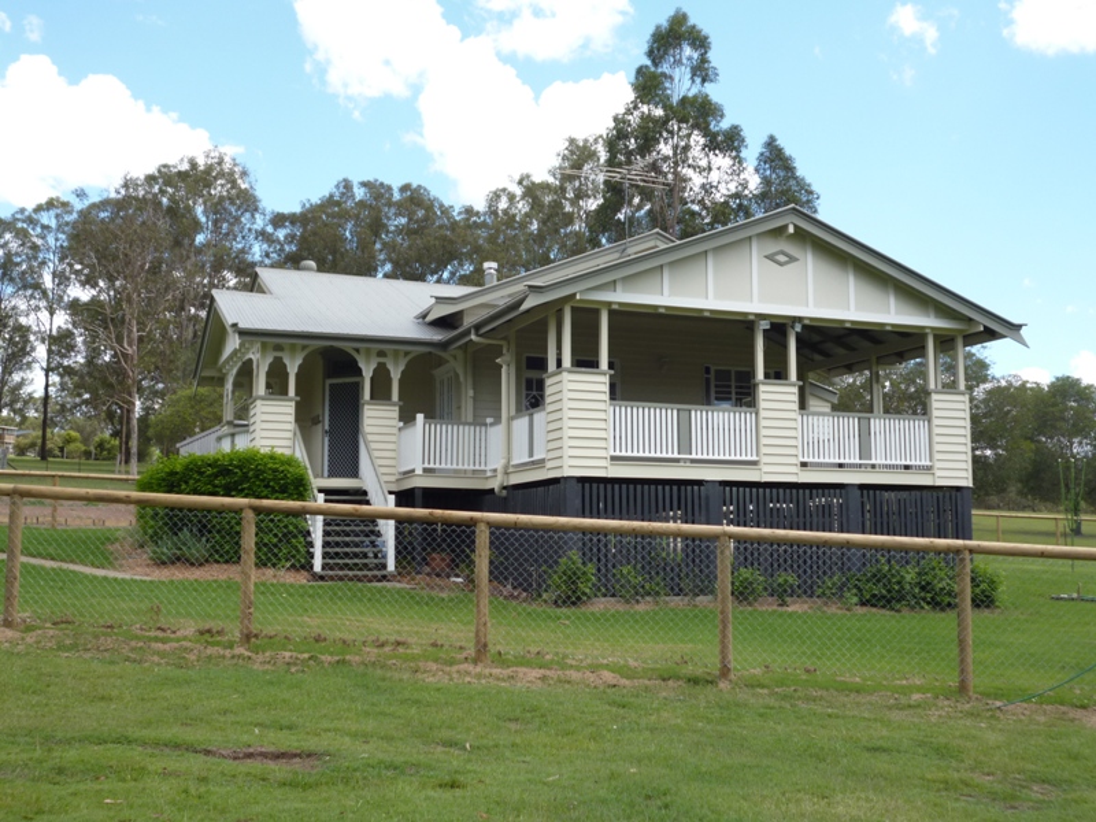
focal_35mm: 41
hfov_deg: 45.8
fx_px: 1298
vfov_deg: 35.1
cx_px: 548
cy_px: 411
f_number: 3.7
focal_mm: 7.3
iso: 100
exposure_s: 1/400
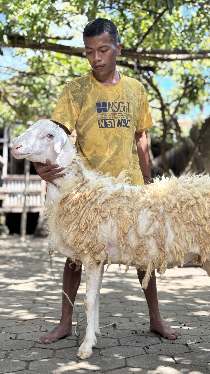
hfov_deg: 22.6
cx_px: 136
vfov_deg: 39.2
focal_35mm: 53
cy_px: 188
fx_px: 525
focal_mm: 6.76
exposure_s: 1/239
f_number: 1.78
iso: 64
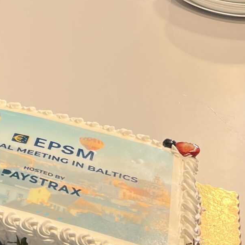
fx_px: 777
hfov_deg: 17.0
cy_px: -151
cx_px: -67
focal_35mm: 97
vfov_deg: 16.0
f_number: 1.5
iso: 40
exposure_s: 1/100
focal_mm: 5.7
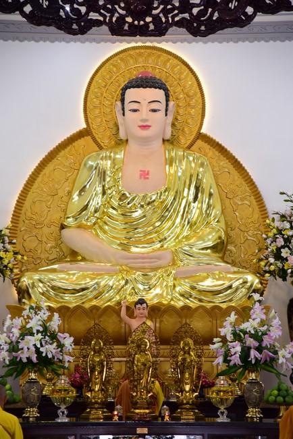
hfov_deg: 11.4
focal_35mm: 120
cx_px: 146
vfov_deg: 17.1
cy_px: 220
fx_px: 1463
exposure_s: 1/60
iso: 1600
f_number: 5
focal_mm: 120
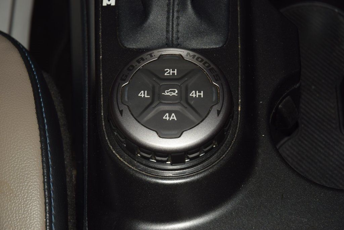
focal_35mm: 105
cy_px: 115
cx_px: 172
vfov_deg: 13.0
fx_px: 1003
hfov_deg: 19.5
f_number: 8
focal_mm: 70
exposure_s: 1/125
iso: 100
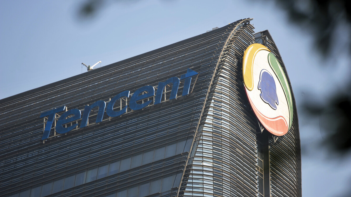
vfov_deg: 3.9
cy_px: 92
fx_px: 2931
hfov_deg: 6.9
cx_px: 175
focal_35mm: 315
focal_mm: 300
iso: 200
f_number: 5.6
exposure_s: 1/640
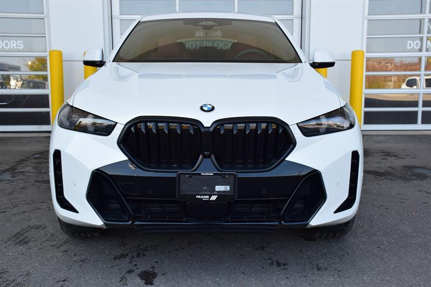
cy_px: 144
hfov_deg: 43.6
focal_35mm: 45
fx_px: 539
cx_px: 216
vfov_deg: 29.9
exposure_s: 1/160
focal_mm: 30
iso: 400
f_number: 9
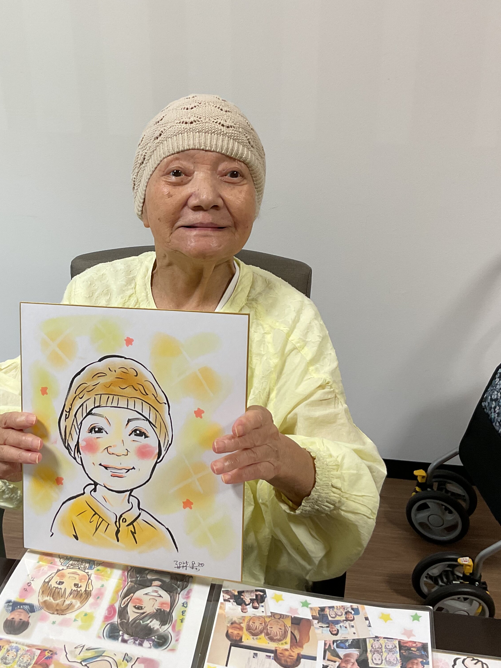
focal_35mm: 39
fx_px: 752
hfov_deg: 36.3
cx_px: 152
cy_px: 332
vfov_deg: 47.9
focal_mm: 3
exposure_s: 1/60
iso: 50
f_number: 1.8
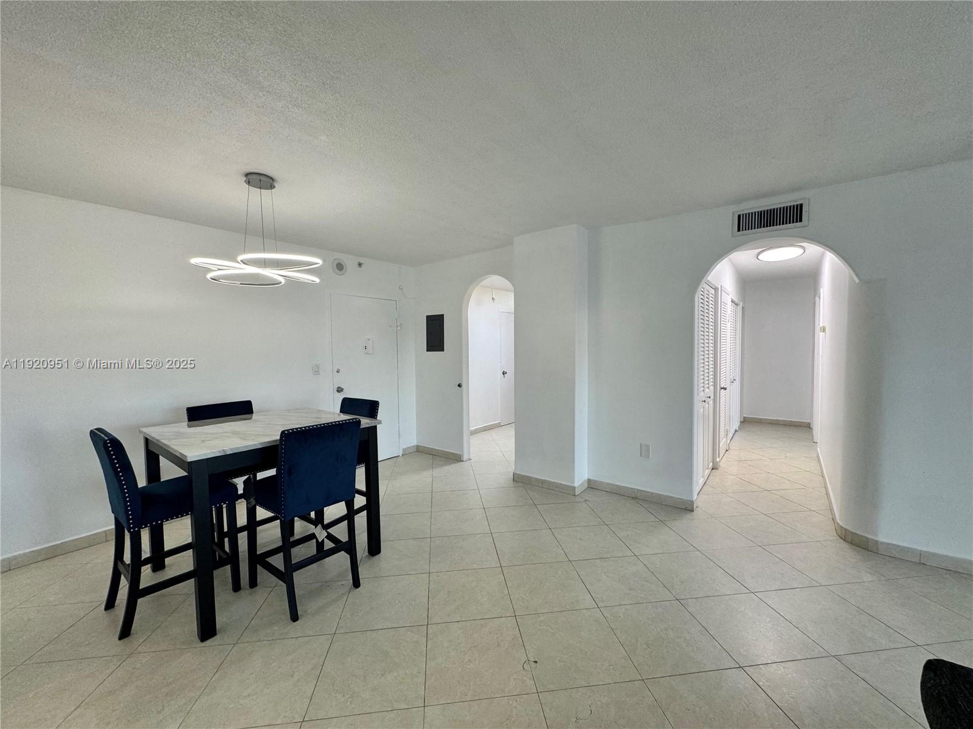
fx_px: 394
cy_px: 364
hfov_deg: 102.1
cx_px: 486
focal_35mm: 14
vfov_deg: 85.7
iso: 125
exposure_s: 1/120
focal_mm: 2.22
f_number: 2.2
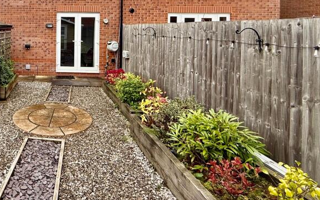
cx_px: 45
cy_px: 30
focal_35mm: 26
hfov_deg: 61.8
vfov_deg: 44.4
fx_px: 227
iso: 64
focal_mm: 2.22
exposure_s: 1/419
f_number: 2.2
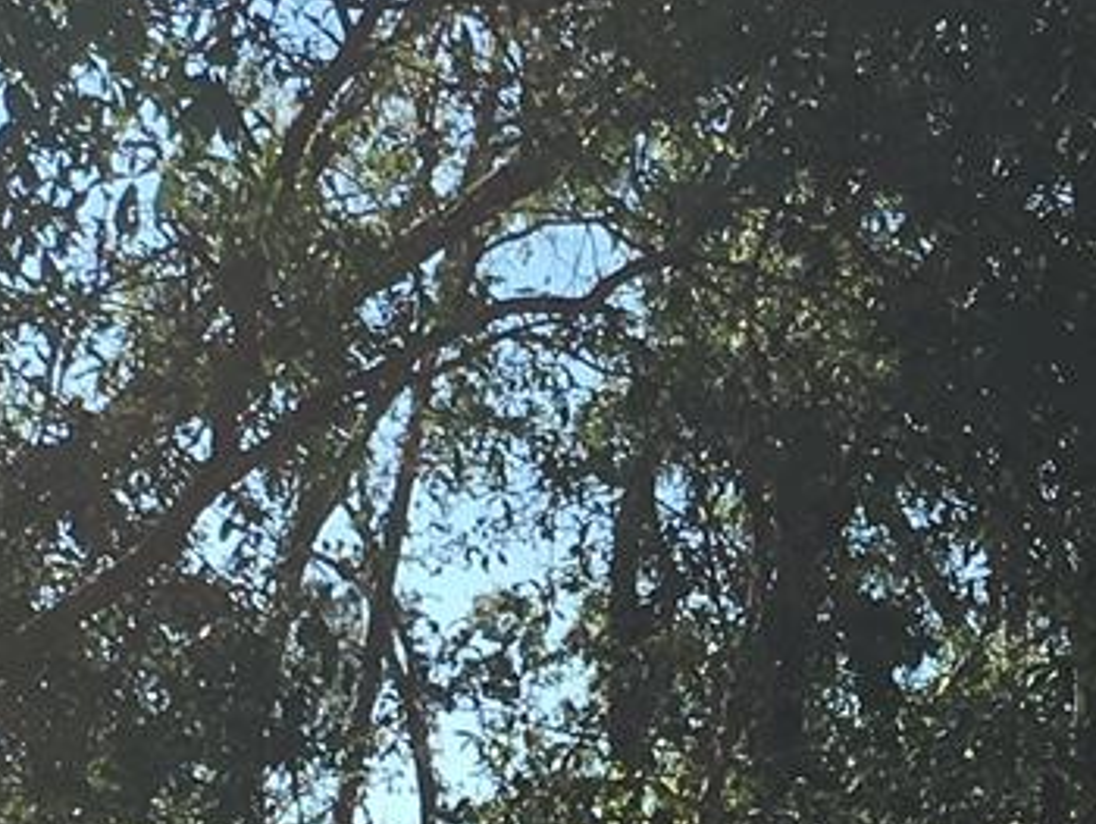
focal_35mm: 167
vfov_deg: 8.9
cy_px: 774
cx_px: 676
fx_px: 5291
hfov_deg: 11.8
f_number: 2.2
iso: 25
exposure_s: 1/1068
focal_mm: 4.15
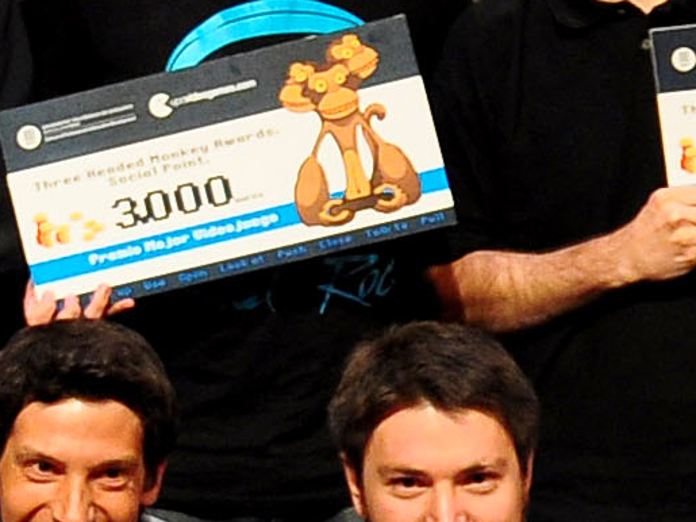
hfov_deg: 8.9
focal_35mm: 204
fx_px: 4101
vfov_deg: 7.3
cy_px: 220
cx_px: -892
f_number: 3.5
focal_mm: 17
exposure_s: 1/50
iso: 500
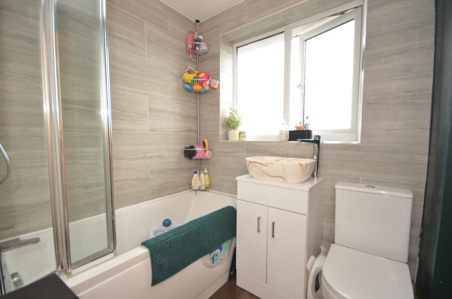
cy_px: 150
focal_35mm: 15
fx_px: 188
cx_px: 226
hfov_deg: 100.5
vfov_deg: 77.1
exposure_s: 1/80
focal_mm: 10
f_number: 4.5
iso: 200
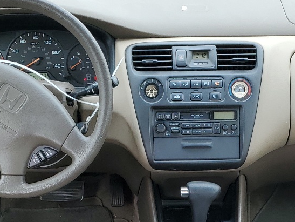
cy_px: 294
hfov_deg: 25.4
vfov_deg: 18.0
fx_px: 648
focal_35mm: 76
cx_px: 209
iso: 50
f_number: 1.5
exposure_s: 1/370
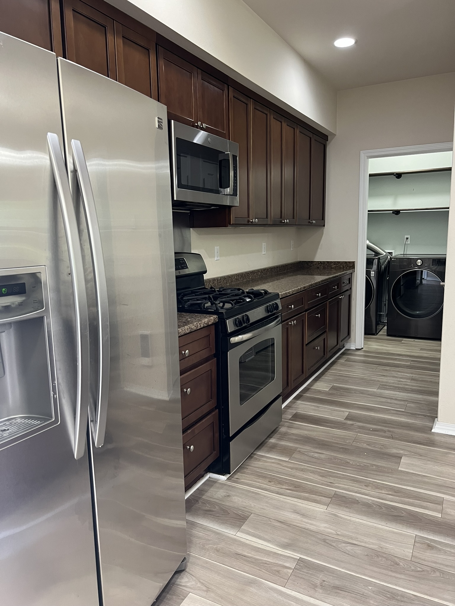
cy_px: 303
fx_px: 456
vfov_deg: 67.3
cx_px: 228
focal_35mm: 26
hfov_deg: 53.1
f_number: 1.5
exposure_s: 1/60
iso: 200
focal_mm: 5.7
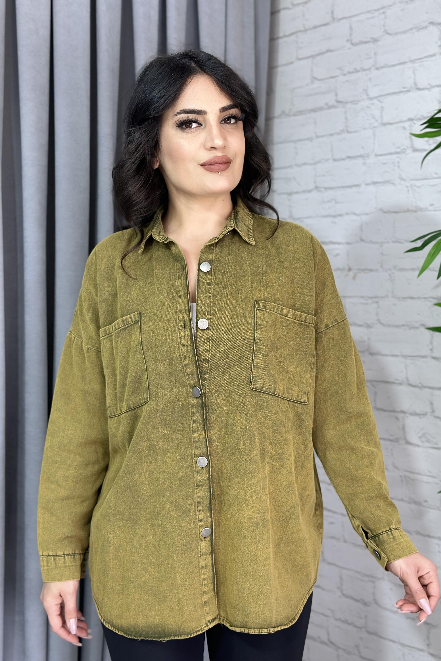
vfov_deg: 39.6
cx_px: 211
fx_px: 919
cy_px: 330
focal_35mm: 50
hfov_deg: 27.0
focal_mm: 6.86
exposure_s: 1/100
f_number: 1.78
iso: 64
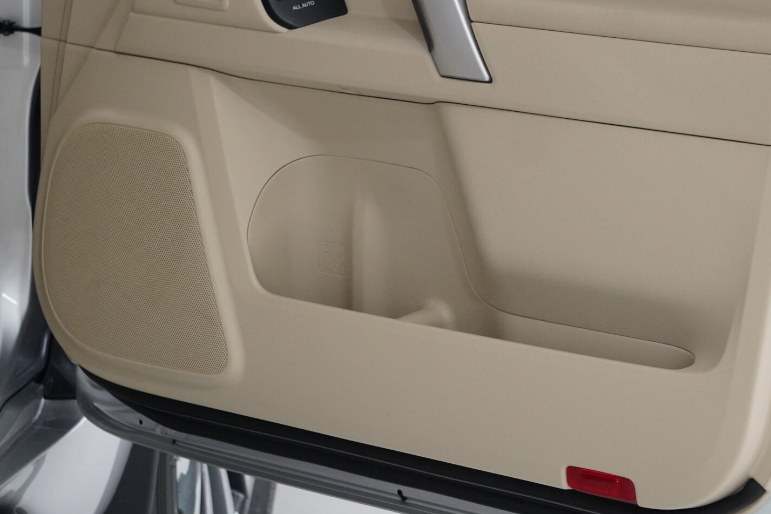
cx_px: 467
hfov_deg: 13.9
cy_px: 104
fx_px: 3167
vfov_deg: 9.3
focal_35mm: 148
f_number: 4.5
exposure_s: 1/80
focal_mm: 55
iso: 1250
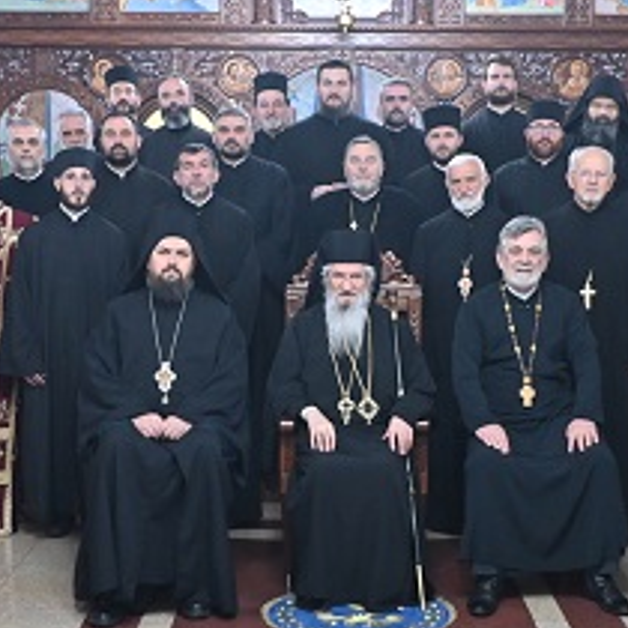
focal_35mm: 63
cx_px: 356
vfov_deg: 27.3
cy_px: 320
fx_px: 1293
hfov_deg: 27.3
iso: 3200
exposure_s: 1/160
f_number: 4
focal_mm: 26
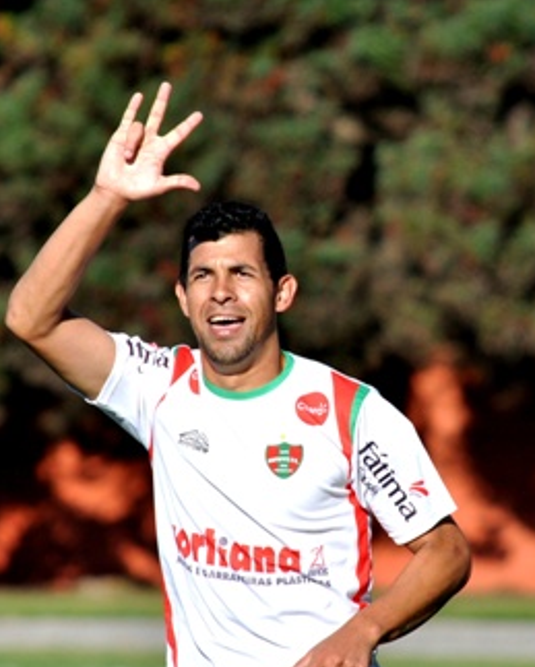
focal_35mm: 668
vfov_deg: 2.9
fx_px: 13203
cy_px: 385
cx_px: 326
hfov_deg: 2.3
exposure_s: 1/4000
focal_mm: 240
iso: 640
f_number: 6.3
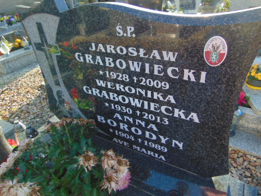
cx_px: 130
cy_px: 98
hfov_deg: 69.4
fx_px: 188
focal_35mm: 25
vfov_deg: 54.9
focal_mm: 4.5
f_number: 3
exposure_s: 1/200
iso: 80
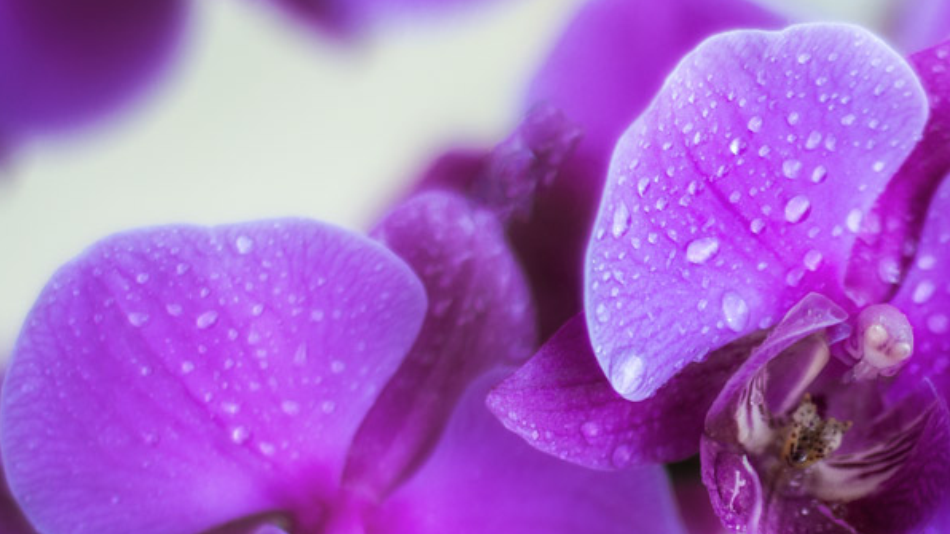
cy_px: 450
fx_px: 3979
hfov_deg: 13.5
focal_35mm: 158
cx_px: 810
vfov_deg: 7.7
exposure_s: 1/100
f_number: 2
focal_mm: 50
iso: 200
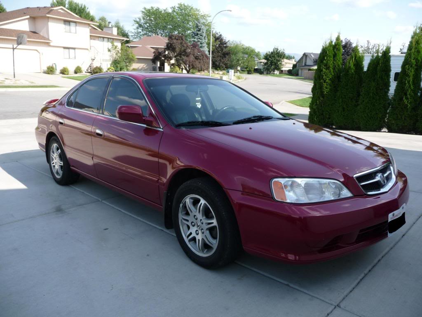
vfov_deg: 49.7
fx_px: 341
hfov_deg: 63.4
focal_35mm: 28
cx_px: 211
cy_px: 158
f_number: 3.3
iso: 100
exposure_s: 1/400
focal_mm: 4.7
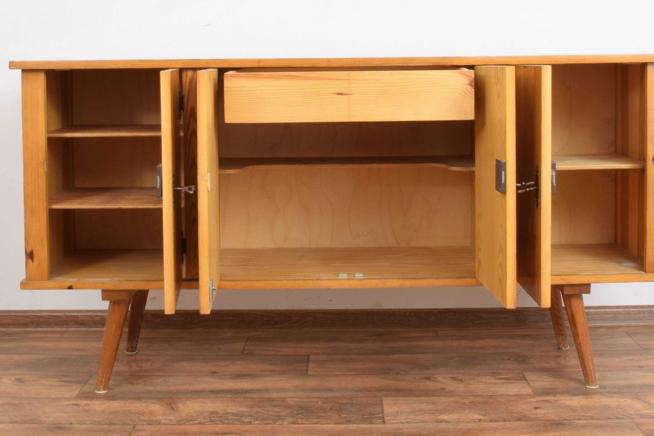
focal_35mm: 58
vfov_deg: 23.1
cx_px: 344
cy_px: 90
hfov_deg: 34.5
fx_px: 1054
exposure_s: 4
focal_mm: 22
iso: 100
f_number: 25
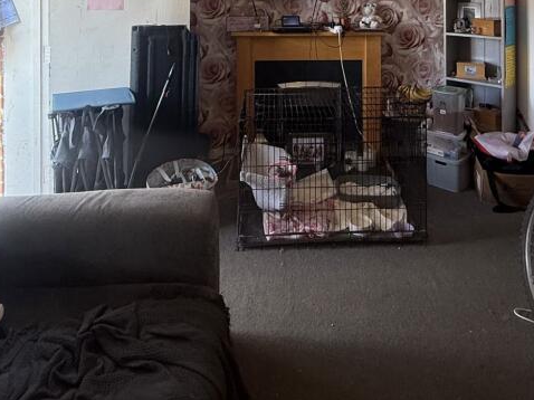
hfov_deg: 59.9
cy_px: -27
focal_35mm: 30
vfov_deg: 39.4
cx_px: 293
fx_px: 463
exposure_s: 1/100
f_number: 2.2
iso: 200
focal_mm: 2.22
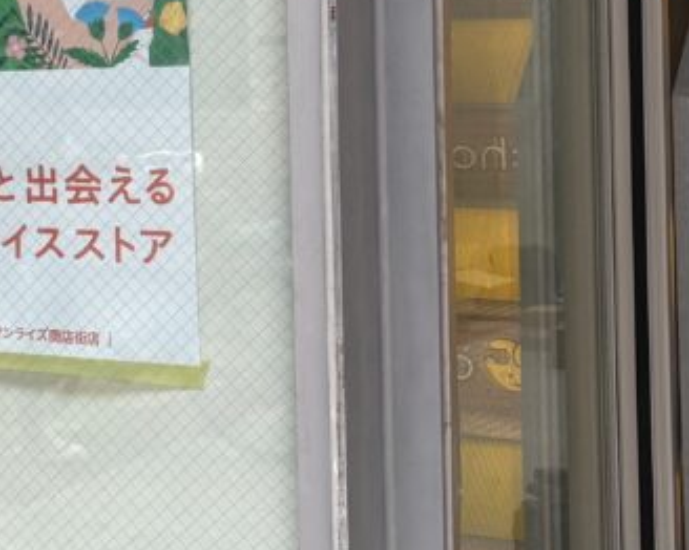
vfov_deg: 15.3
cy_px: 36
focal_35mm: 99
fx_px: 2018
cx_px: -252
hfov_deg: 17.9
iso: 64
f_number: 1.6
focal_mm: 5.96
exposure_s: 1/50
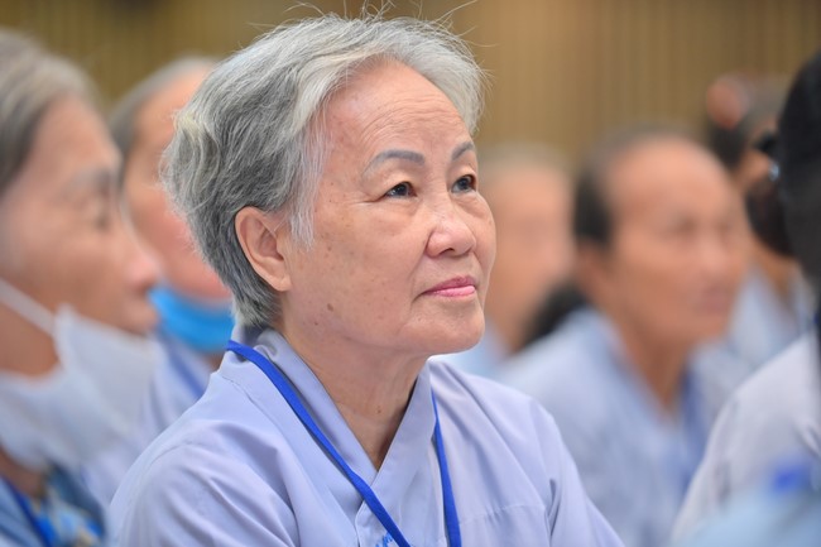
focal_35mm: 200
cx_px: 410
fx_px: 4560
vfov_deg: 6.9
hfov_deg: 10.3
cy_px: 274
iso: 640
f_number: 2.8
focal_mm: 200
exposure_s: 1/60
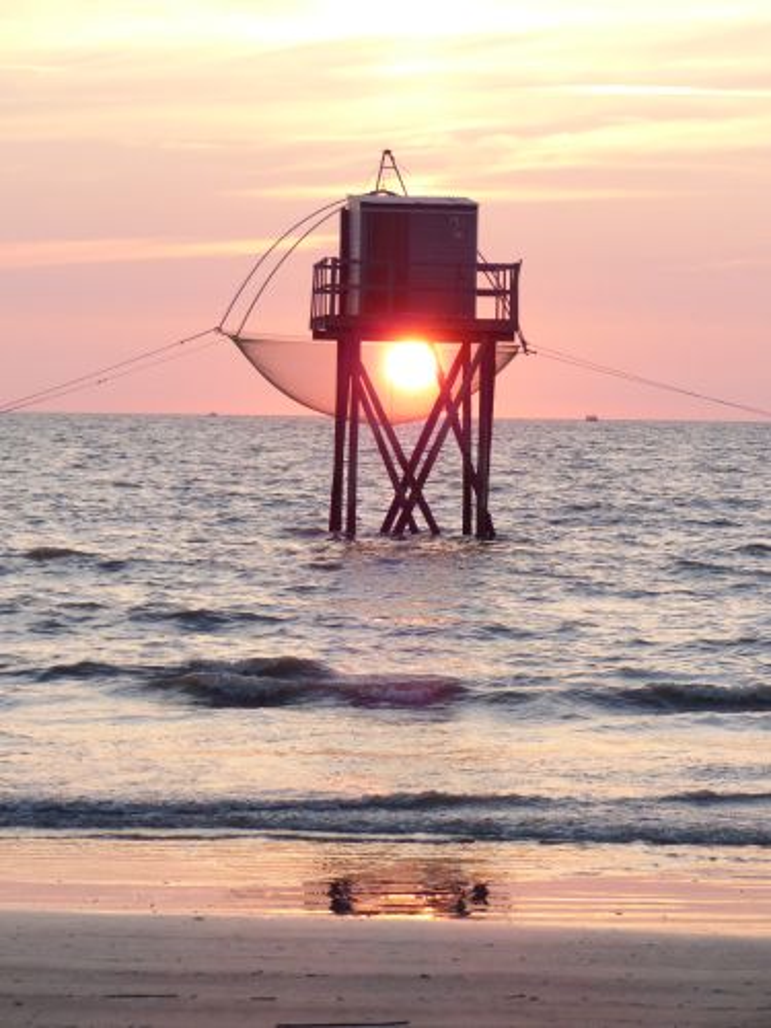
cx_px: 386
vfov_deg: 12.2
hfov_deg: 9.2
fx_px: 4811
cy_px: 514
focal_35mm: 162
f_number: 2.8
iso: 400
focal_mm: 29.2
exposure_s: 1/1000
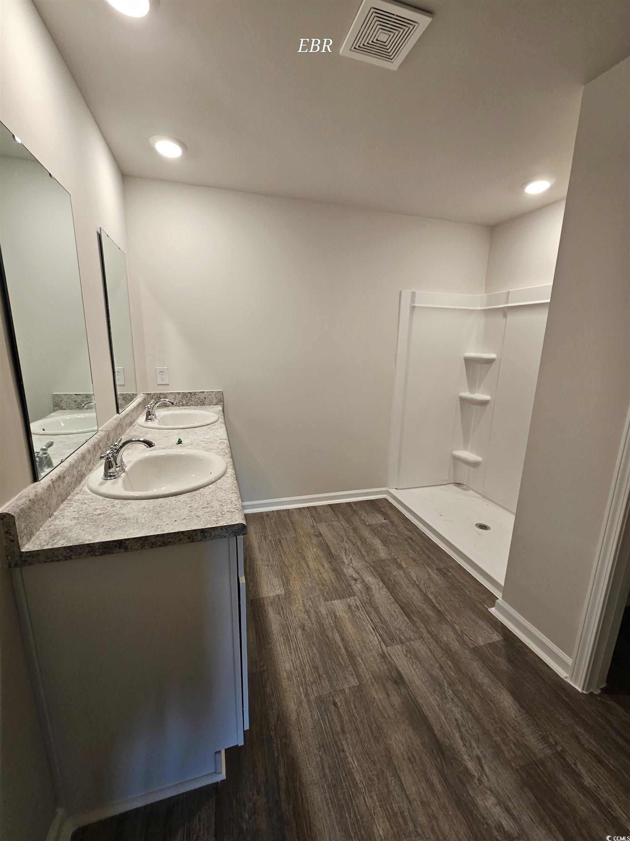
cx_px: 315
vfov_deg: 106.2
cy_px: 420
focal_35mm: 13
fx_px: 315
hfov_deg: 89.9
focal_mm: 2.2
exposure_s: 1/60
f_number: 2.2
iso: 125
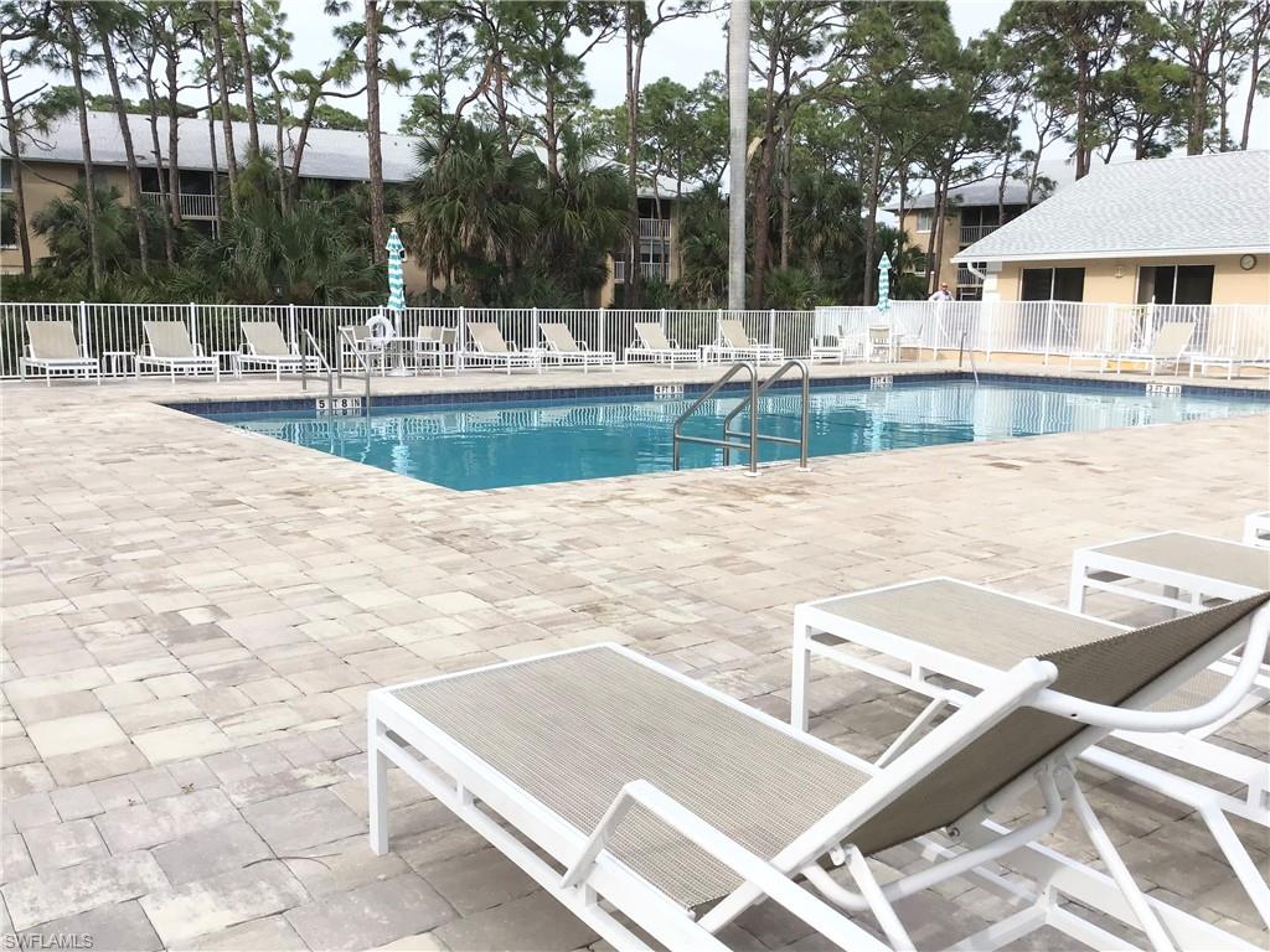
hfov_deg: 58.4
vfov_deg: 45.4
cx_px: 635
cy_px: 476
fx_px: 1137
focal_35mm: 31
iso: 25
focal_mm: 3.3
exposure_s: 1/1253
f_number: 2.4
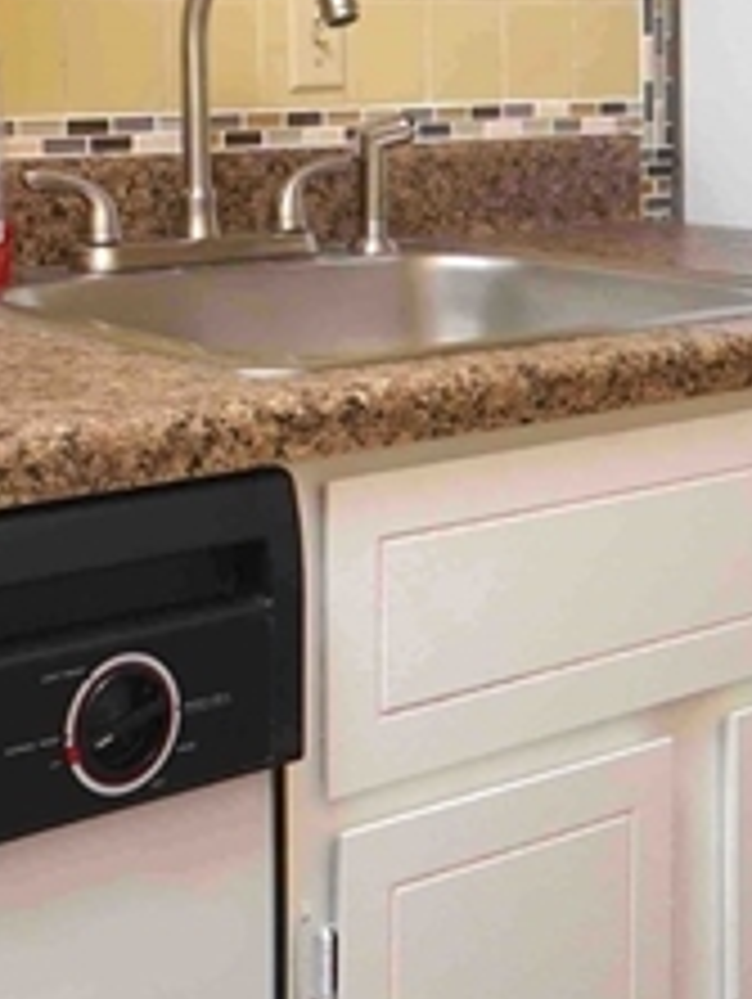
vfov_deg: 29.3
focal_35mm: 62
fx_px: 1792
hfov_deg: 23.1
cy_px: 25
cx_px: 86
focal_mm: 14
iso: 500
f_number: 13
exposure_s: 1/60
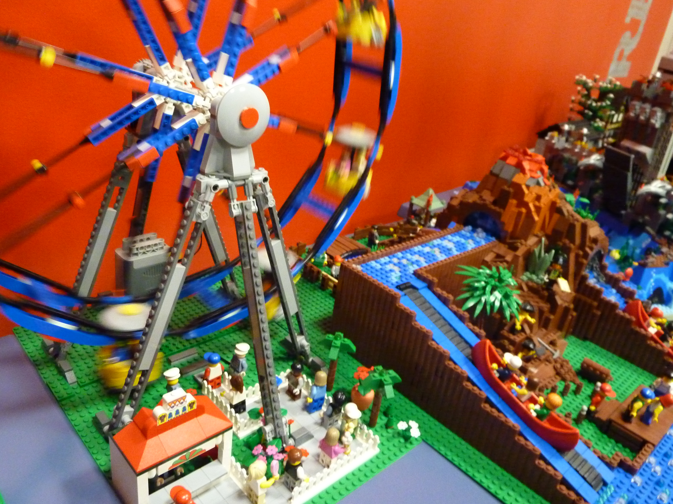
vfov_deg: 51.4
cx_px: 336
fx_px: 525
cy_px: 252
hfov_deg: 65.3
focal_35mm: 27
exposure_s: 1/13
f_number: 3.3
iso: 800
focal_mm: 4.4
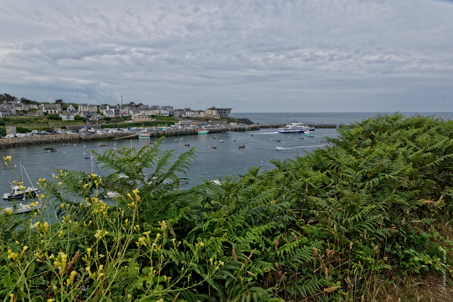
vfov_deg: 50.4
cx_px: 226
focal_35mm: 26
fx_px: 321
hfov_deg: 70.4
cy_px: 151
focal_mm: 17
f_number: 10
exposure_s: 1/100
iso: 100
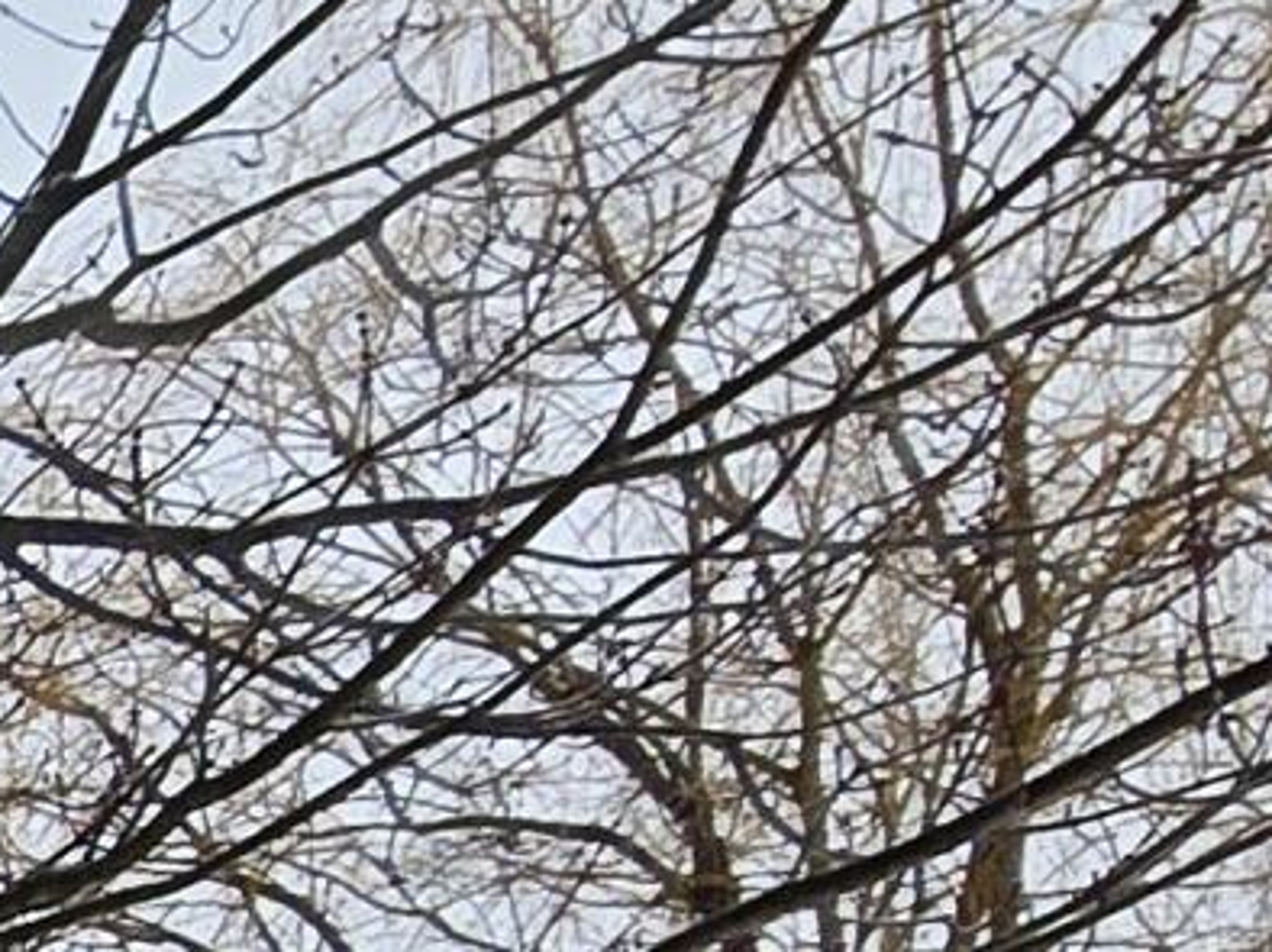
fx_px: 3636
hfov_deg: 13.2
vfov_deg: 12.6
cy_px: 2056
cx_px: -1989
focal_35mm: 99
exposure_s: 1/883
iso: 50
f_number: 2.2
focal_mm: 2.2
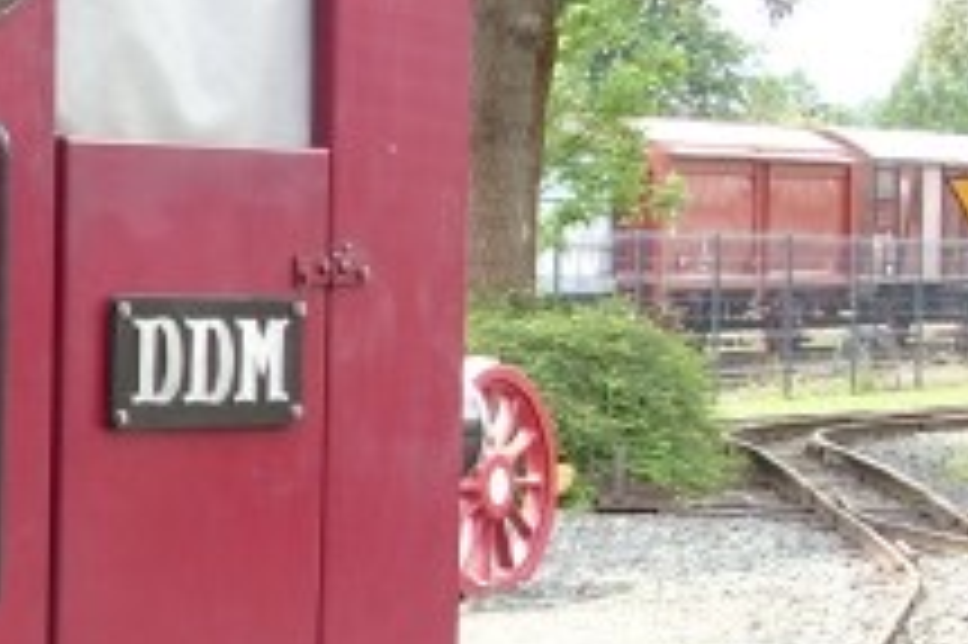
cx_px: -468
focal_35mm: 217
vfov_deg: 6.3
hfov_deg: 9.2
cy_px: 608
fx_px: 5830
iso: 50
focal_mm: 9.3
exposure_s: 1/109
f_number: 3.1
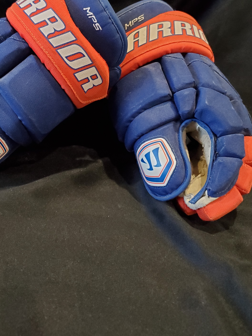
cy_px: 110
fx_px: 359
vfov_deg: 49.2
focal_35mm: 37
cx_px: 79
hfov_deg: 38.1
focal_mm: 4.3
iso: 640
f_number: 1.5
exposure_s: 1/39
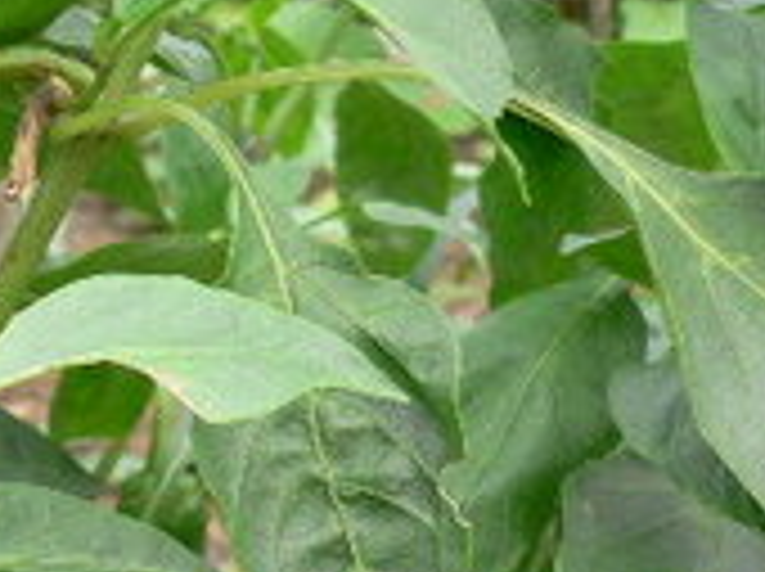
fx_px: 2273
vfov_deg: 14.2
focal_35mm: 103
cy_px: 511
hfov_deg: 18.0
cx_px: -194
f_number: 2.8
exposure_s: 1/160
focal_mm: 5.8
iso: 100
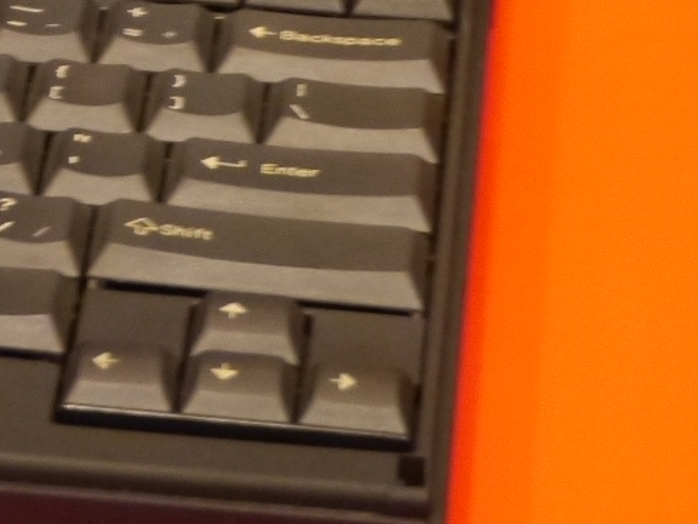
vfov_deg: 5.6
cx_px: -378
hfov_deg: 7.5
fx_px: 5244
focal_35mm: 260
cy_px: -351
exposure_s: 1/8
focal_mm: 28
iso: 1600
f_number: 5.2
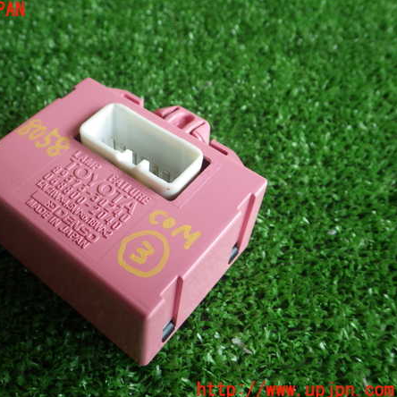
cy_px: 200
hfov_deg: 44.2
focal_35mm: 37
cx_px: 131
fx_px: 480
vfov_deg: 44.9
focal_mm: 5.5
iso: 160
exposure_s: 1/45
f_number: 3.1
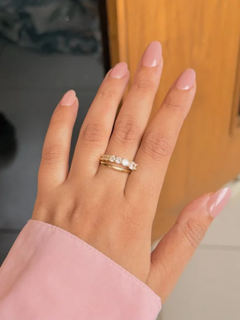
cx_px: 120
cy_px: 160
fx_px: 444
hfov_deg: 30.3
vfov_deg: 39.6
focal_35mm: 48
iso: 64
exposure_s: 1/225
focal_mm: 6.76
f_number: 1.78
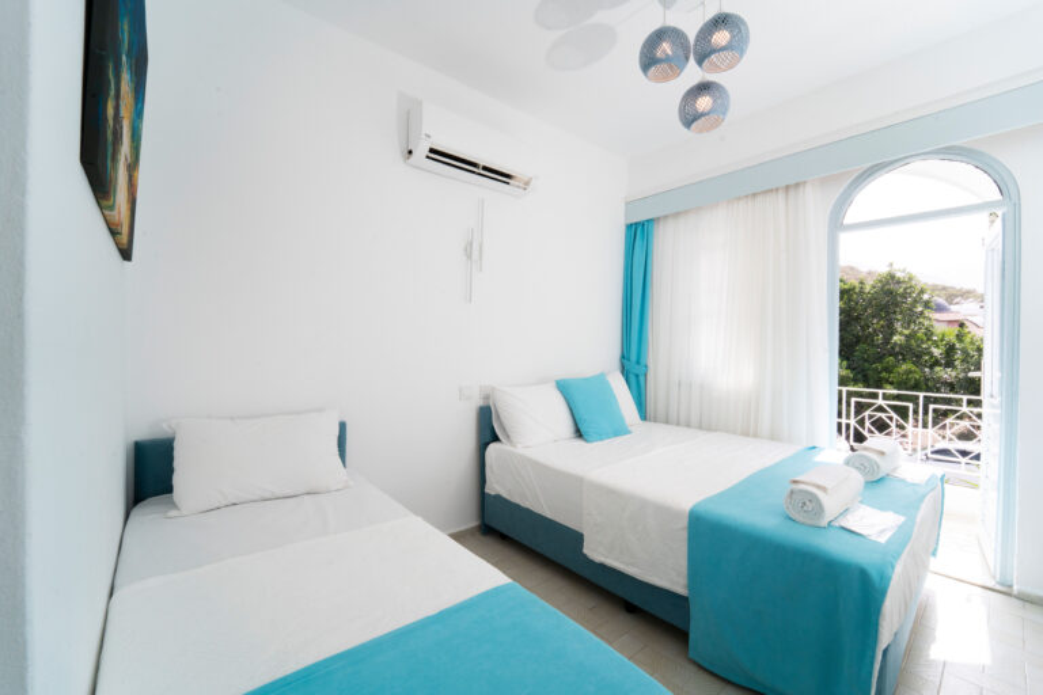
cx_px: 522
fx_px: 406
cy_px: 348
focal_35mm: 14
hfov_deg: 104.3
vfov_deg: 81.2
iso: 800
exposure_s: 1/100
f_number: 20
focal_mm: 14
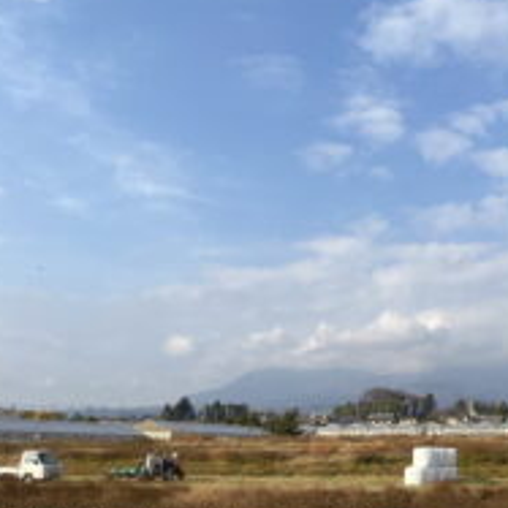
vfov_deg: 36.7
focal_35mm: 46
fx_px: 764
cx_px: 490
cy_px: 297
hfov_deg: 34.0
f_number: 1.8
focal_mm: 4.25
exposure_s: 1/2625
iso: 32
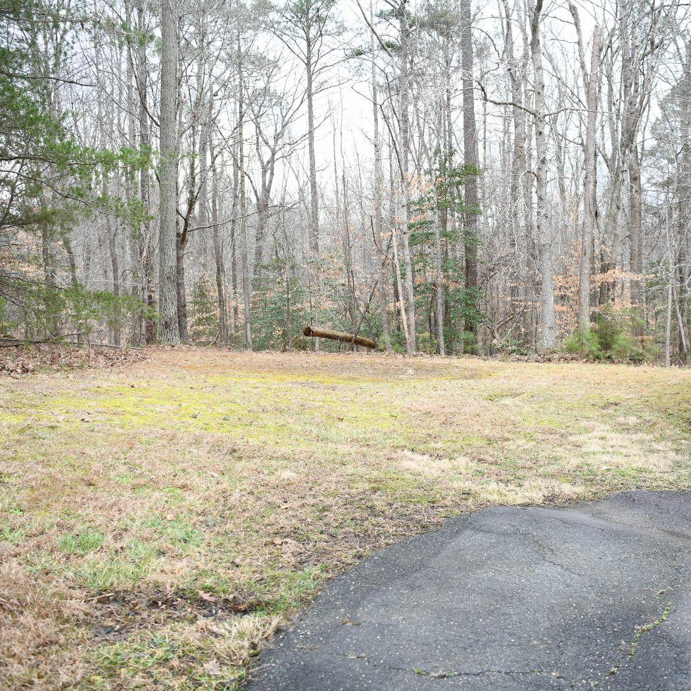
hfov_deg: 43.6
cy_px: 354
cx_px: 417
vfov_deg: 43.9
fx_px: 858
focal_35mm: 38
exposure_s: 1/125
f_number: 2.8
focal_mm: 29
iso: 250
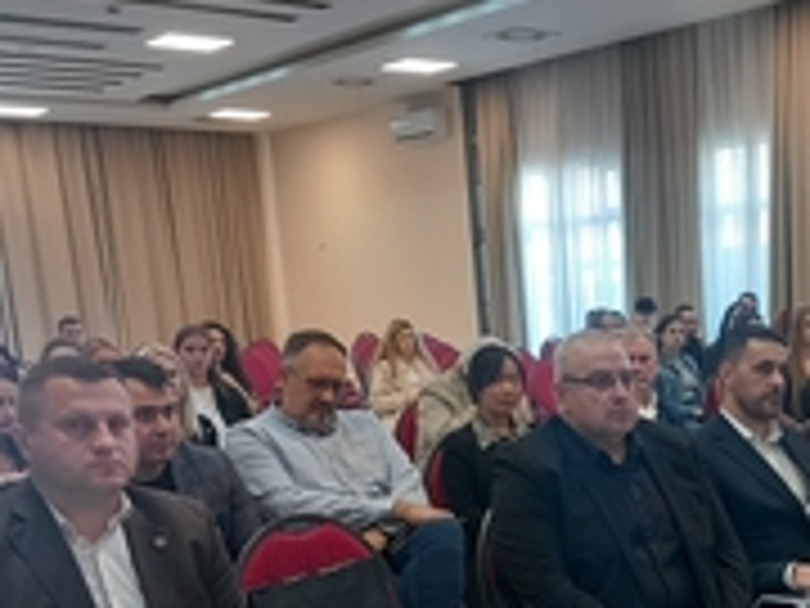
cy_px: 554
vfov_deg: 26.1
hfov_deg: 33.7
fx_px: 1264
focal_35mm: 54
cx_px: 720
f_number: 1.8
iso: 160
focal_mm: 4
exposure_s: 1/33
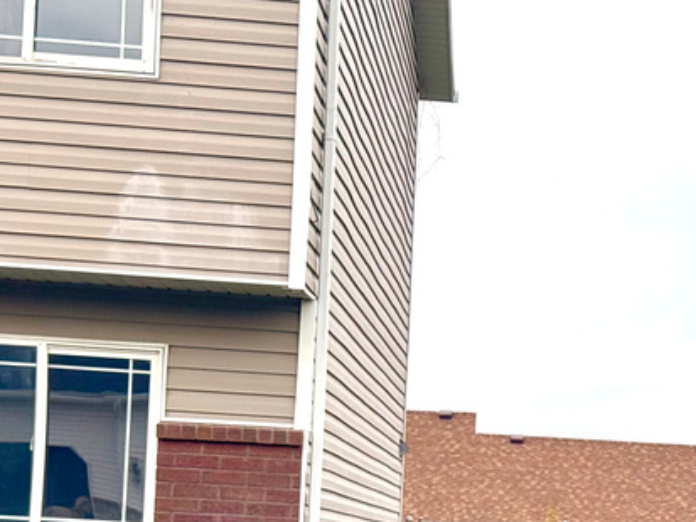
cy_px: 564
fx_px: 2393
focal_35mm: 119
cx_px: 775
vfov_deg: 12.3
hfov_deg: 16.1
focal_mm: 6.76
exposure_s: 1/875
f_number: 1.78
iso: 80
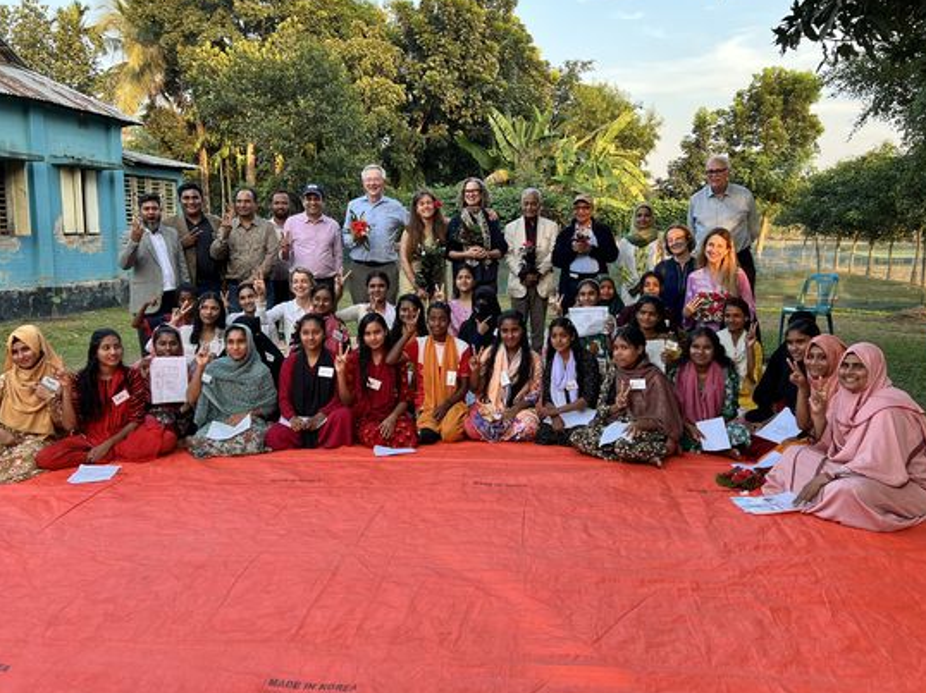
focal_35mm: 29
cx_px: 473
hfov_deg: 61.7
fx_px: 775
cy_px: 310
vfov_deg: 48.1
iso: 40
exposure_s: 1/185
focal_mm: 5.7
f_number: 1.5
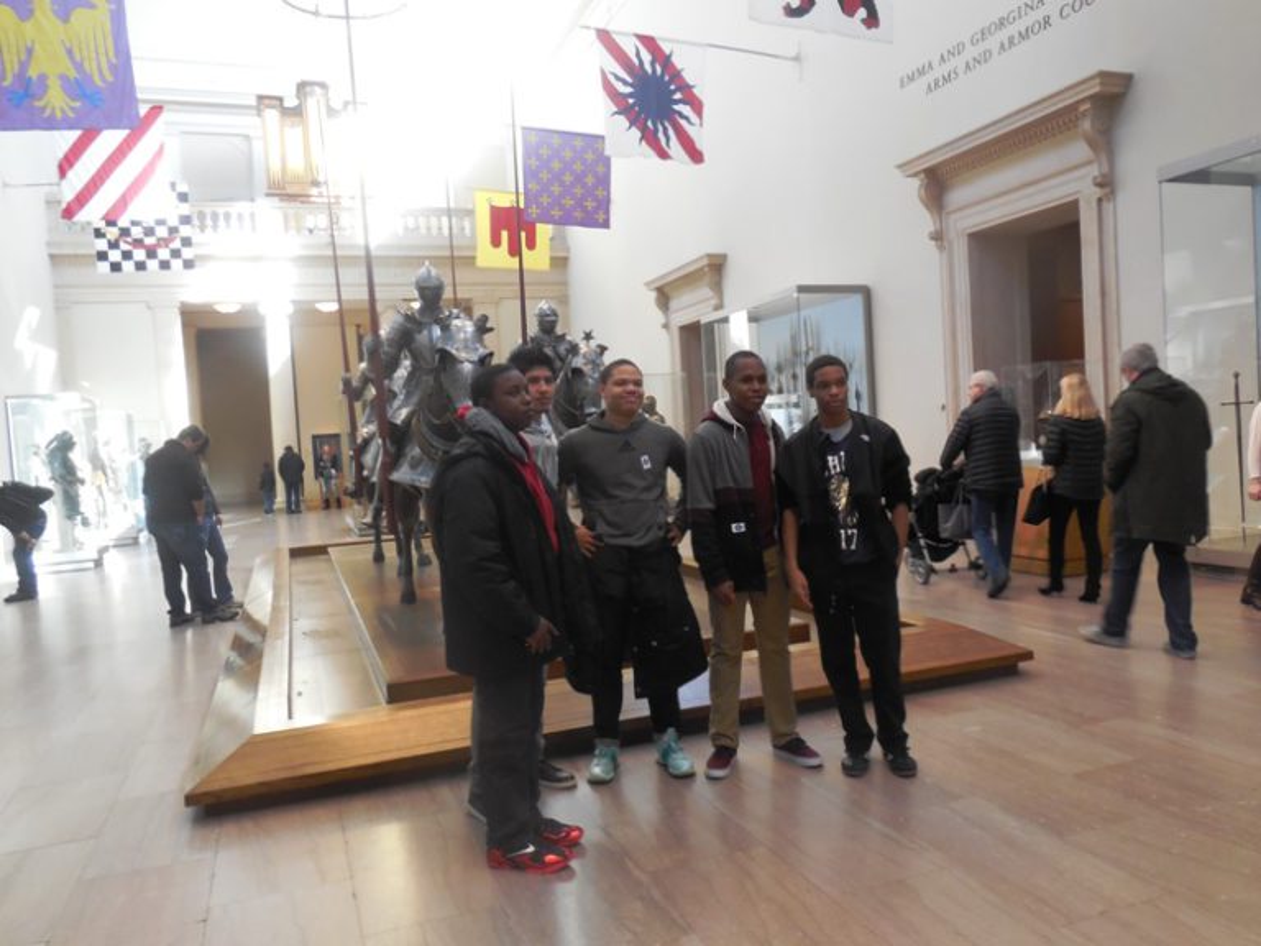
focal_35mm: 25
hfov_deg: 69.4
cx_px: 630
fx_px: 911
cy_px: 473
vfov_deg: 54.9
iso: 280
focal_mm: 4.5
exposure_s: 1/30
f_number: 3.1
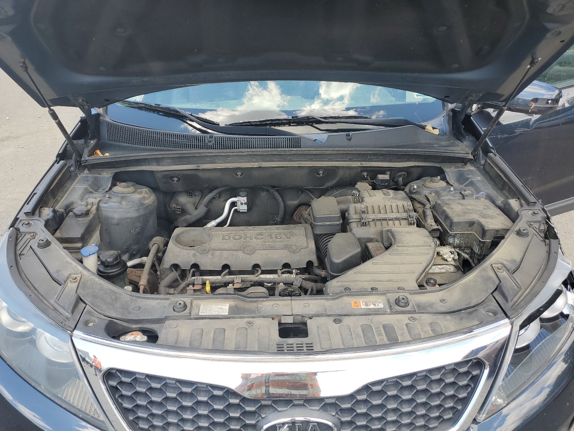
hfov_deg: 67.3
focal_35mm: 26
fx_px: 431
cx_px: 287
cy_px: 216
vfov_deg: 53.1
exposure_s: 1/435
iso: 50
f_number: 1.5
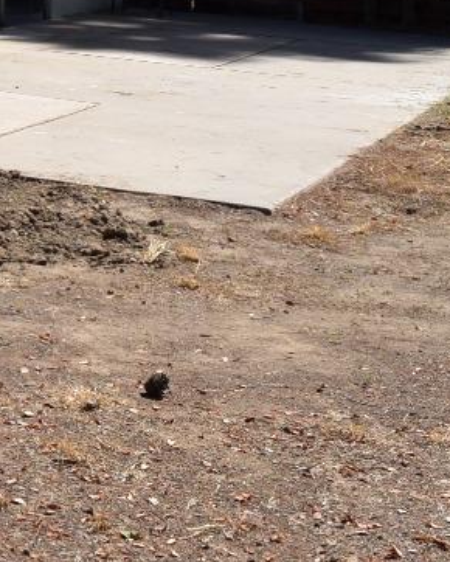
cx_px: -551
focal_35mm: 105
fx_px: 1747
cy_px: -140
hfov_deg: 12.3
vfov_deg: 17.3
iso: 100
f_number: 10
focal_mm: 18
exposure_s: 1/200
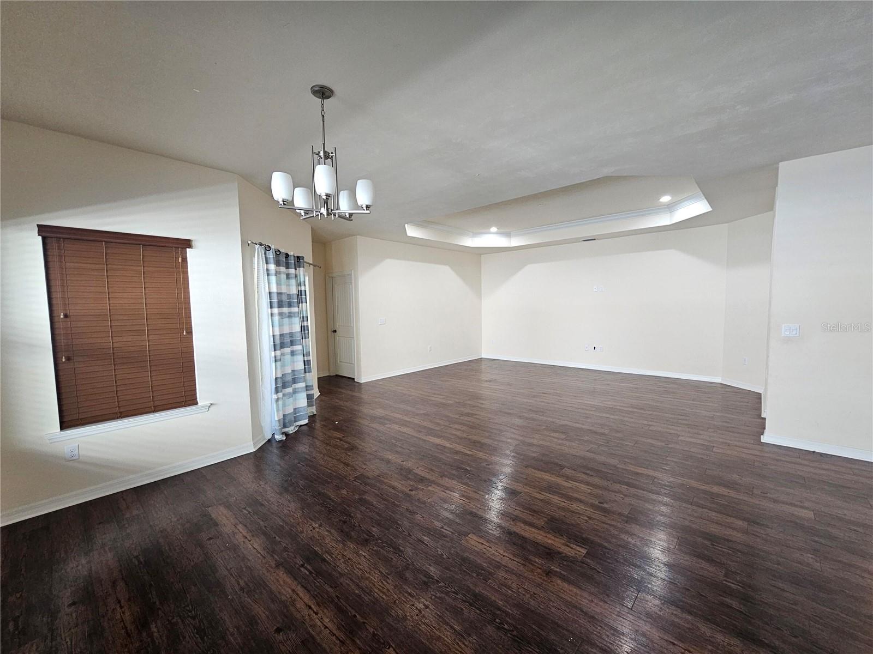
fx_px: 328
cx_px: 436
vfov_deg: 89.9
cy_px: 327
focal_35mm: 13
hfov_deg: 106.2
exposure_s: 1/60
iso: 200
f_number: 2.2
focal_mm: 2.2
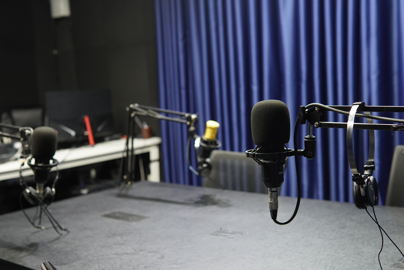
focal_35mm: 45
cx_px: 202
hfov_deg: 43.6
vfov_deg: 29.9
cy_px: 135
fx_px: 505
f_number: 2.8
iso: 1600
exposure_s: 1/160
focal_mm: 30
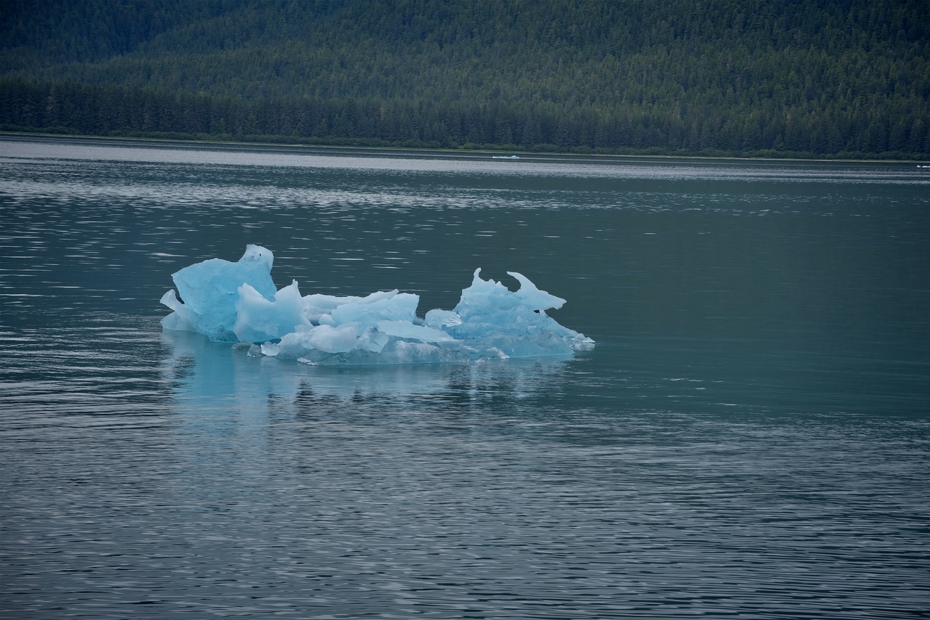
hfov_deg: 16.4
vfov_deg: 11.0
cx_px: 465
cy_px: 310
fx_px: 3230
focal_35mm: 125
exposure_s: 1/320
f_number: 9
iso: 100
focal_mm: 125
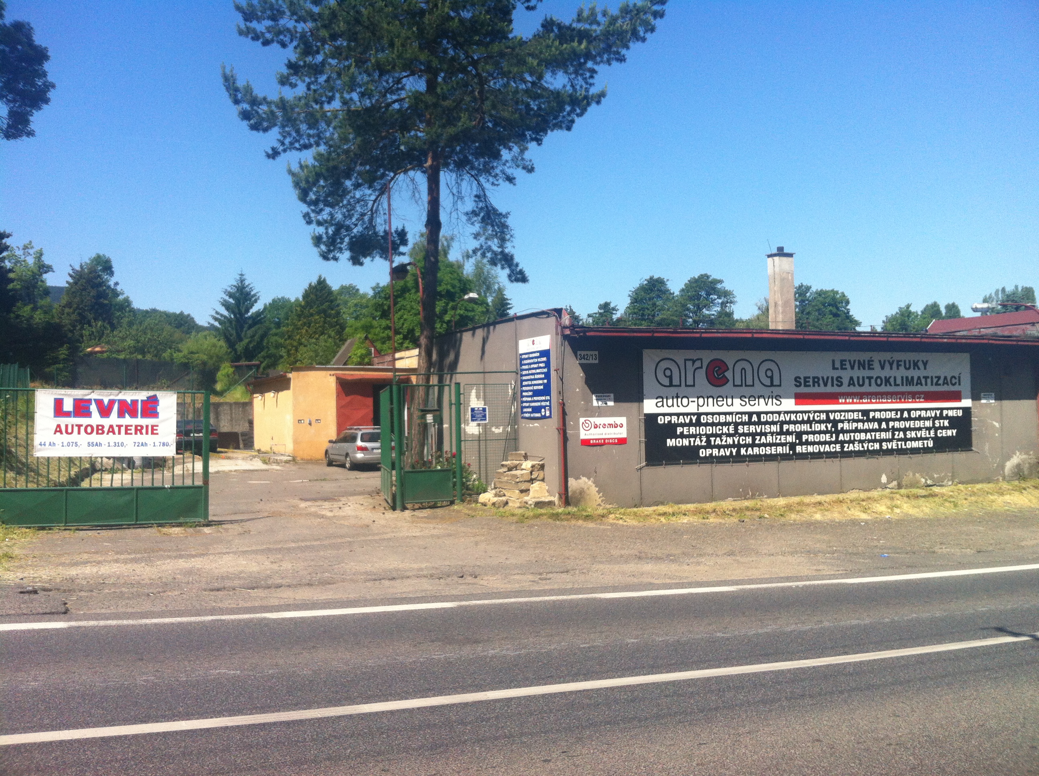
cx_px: 520
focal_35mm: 35
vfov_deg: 40.6
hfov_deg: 52.7
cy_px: 388
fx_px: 1049
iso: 80
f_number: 2.8
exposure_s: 1/1207
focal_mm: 3.85
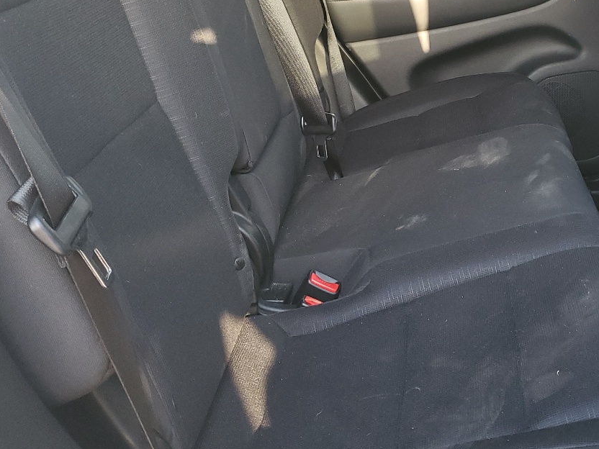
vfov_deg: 28.9
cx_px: 505
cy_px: 141
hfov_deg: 36.5
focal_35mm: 50
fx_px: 865
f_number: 1.5
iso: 87
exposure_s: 1/120
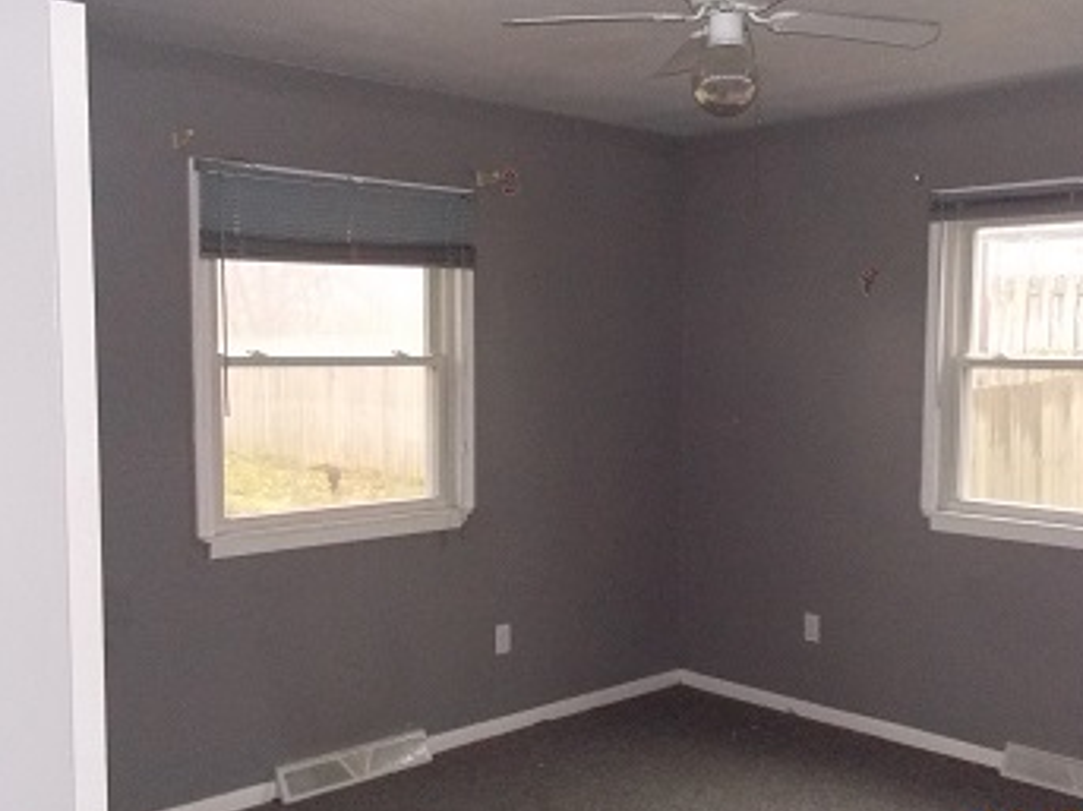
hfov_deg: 48.9
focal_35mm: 38
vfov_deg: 37.7
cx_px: 597
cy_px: 424
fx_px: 1188
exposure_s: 1/15
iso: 400
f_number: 3.3
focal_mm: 4.1
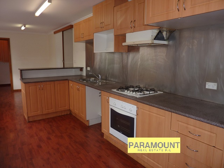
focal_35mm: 25
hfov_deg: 69.4
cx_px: 112
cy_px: 84
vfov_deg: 54.9
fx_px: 162
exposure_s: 1/30
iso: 80
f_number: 3.3
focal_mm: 4.1
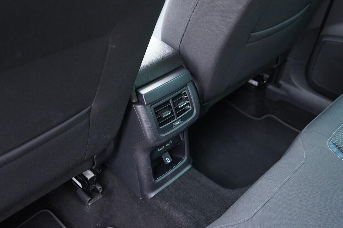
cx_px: 172
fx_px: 343
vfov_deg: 36.9
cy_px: 114
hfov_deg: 53.1
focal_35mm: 36
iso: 2000
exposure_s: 1/40
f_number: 2.8
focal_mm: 24
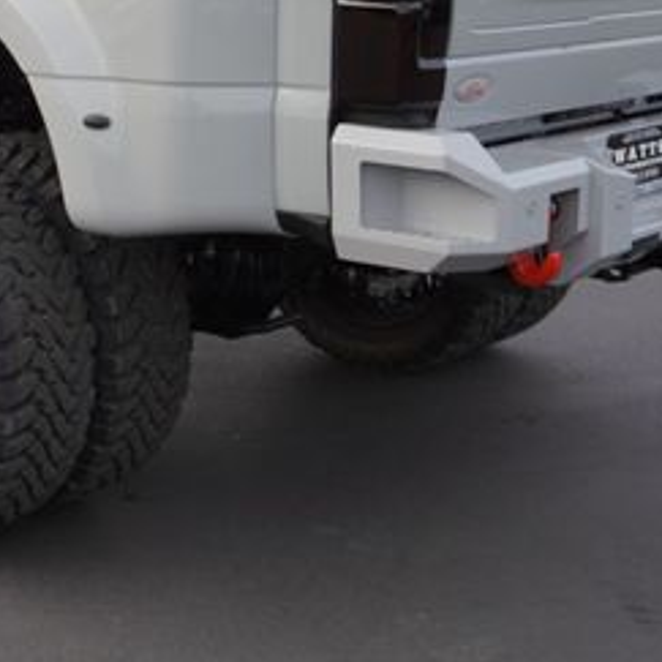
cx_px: 22
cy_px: 95
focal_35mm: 74
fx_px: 1601
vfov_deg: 22.9
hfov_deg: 22.6
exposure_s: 1/80
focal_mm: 22
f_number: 5
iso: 100
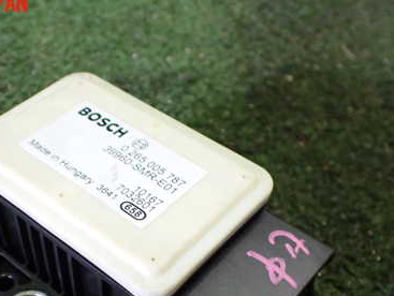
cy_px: 233
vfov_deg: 29.1
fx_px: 558
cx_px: 155
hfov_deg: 38.7
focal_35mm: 49
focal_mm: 5.4
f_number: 2.3
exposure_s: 1/80
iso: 800
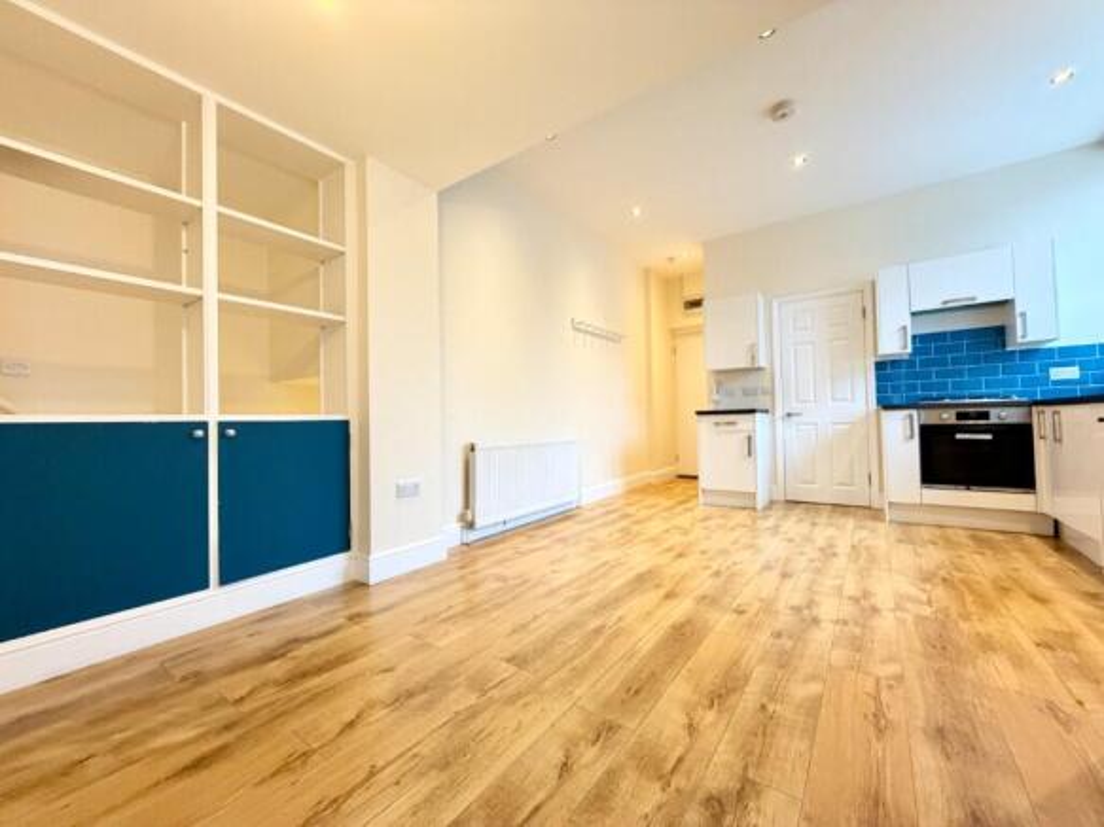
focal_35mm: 14
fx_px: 446
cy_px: 414
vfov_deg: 85.7
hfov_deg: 102.1
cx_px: 552
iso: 400
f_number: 2.2
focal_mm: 2.22
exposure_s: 1/50
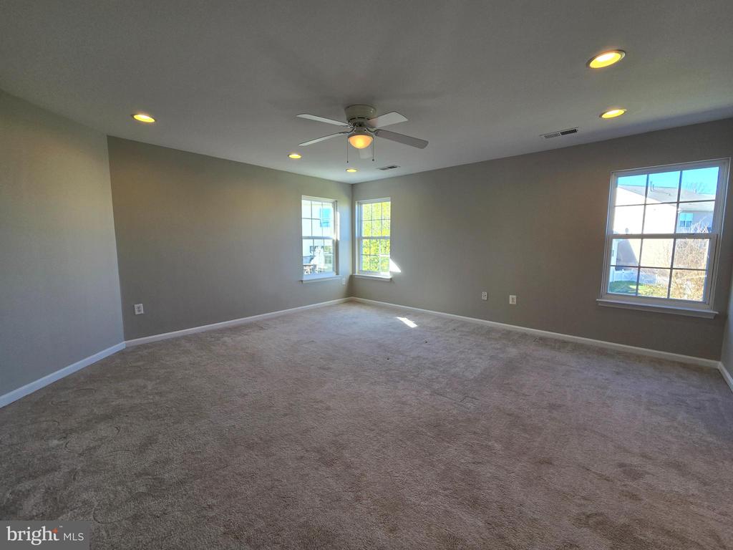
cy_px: 275
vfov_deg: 89.9
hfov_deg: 106.2
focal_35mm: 13
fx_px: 275
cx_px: 366
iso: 50
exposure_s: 1/120
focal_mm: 2.2
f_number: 2.2
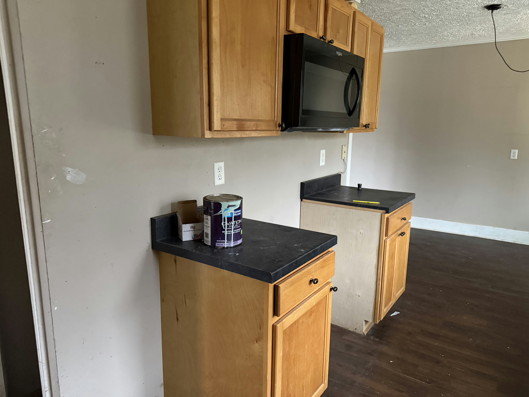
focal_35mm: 24
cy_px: 198
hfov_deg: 71.6
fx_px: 367
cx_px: 264
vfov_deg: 56.8
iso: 1000
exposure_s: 1/37
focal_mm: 6.76
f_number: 1.78
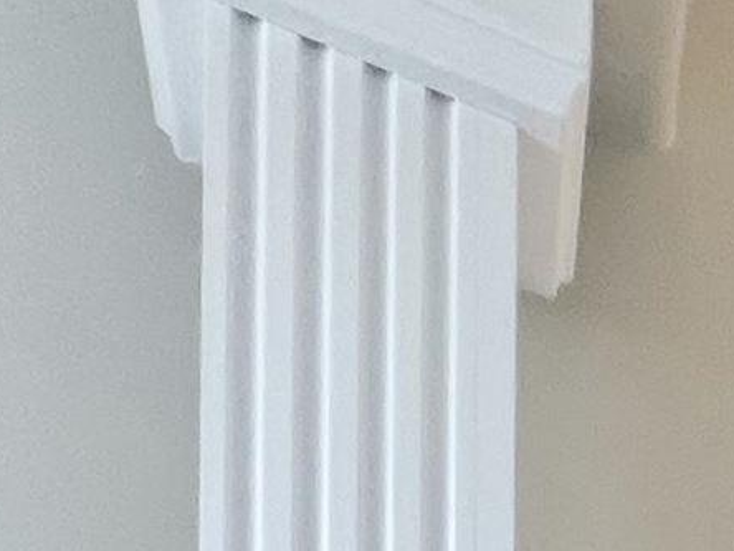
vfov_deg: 9.7
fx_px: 1908
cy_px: 1878
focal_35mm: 90
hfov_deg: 12.4
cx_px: 2066
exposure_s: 1/120
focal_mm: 1.57
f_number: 1.8
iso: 64
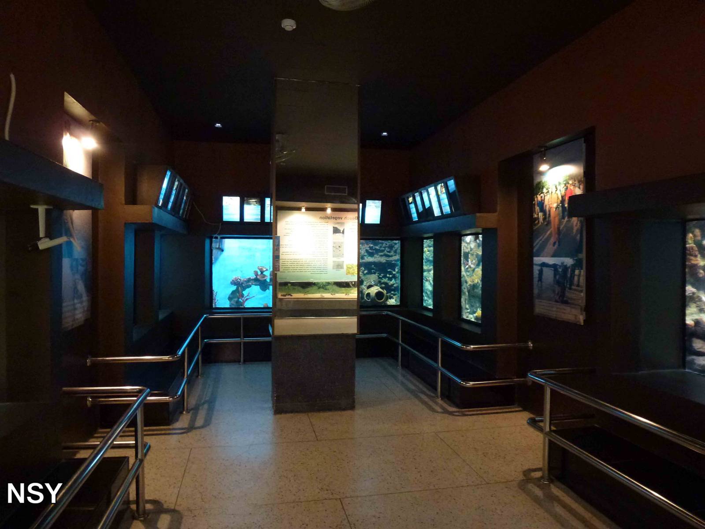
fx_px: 489
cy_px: 264
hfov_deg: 71.6
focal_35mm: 24
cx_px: 352
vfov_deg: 56.8
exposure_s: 1/4
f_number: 3.3
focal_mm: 4.3
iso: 400
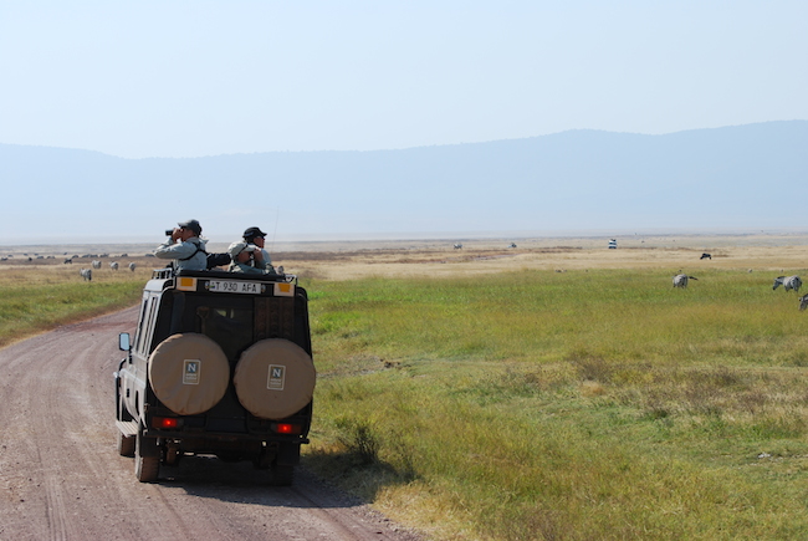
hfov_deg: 19.4
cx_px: 404
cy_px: 270
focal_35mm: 105
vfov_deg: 13.1
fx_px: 2359
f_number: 5.6
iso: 110
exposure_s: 1/500
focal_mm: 70
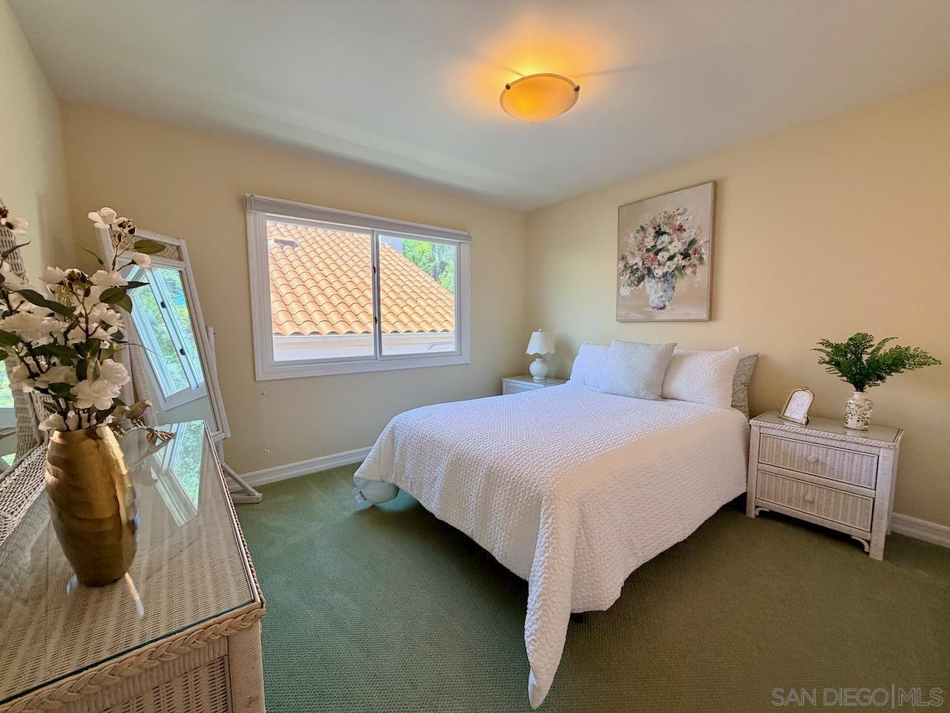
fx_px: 384
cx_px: 475
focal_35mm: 14
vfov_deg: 85.7
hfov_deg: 102.1
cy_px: 356
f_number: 2.2
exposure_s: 1/120
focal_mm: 2.22
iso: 160
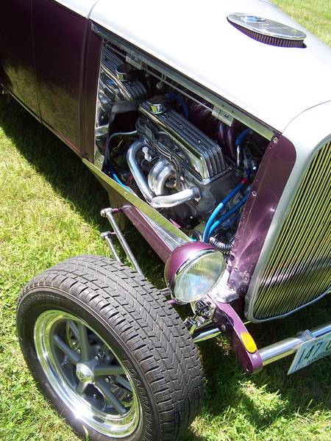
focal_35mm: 38
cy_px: 220
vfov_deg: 49.0
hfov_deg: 37.7
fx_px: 484
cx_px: 166
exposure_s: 1/250
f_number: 2.8
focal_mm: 6.3
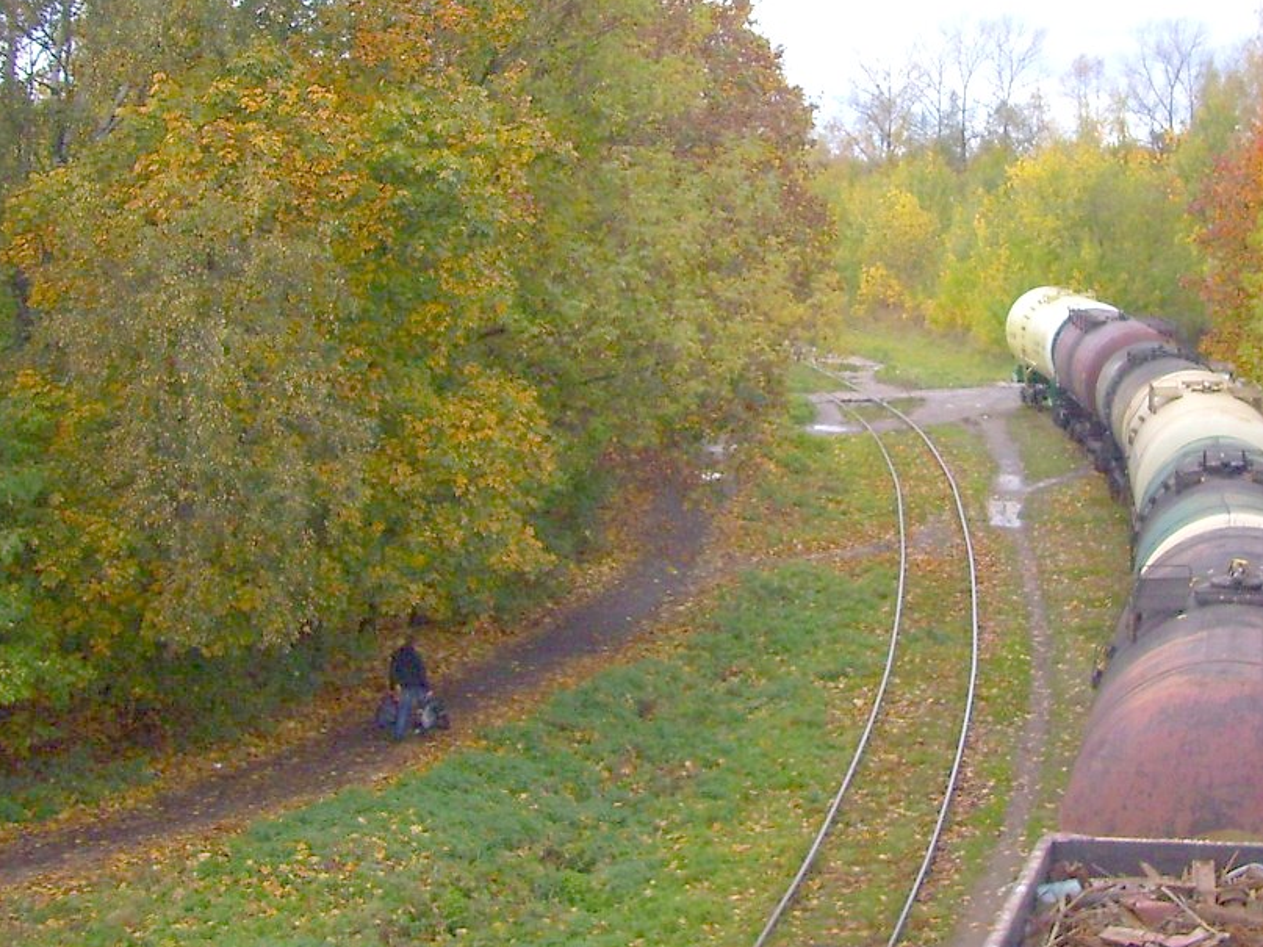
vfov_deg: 23.3
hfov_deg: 29.9
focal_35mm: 63
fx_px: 2298
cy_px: 397
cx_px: 1031
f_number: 2.9
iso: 80
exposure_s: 1/400
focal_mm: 5.7
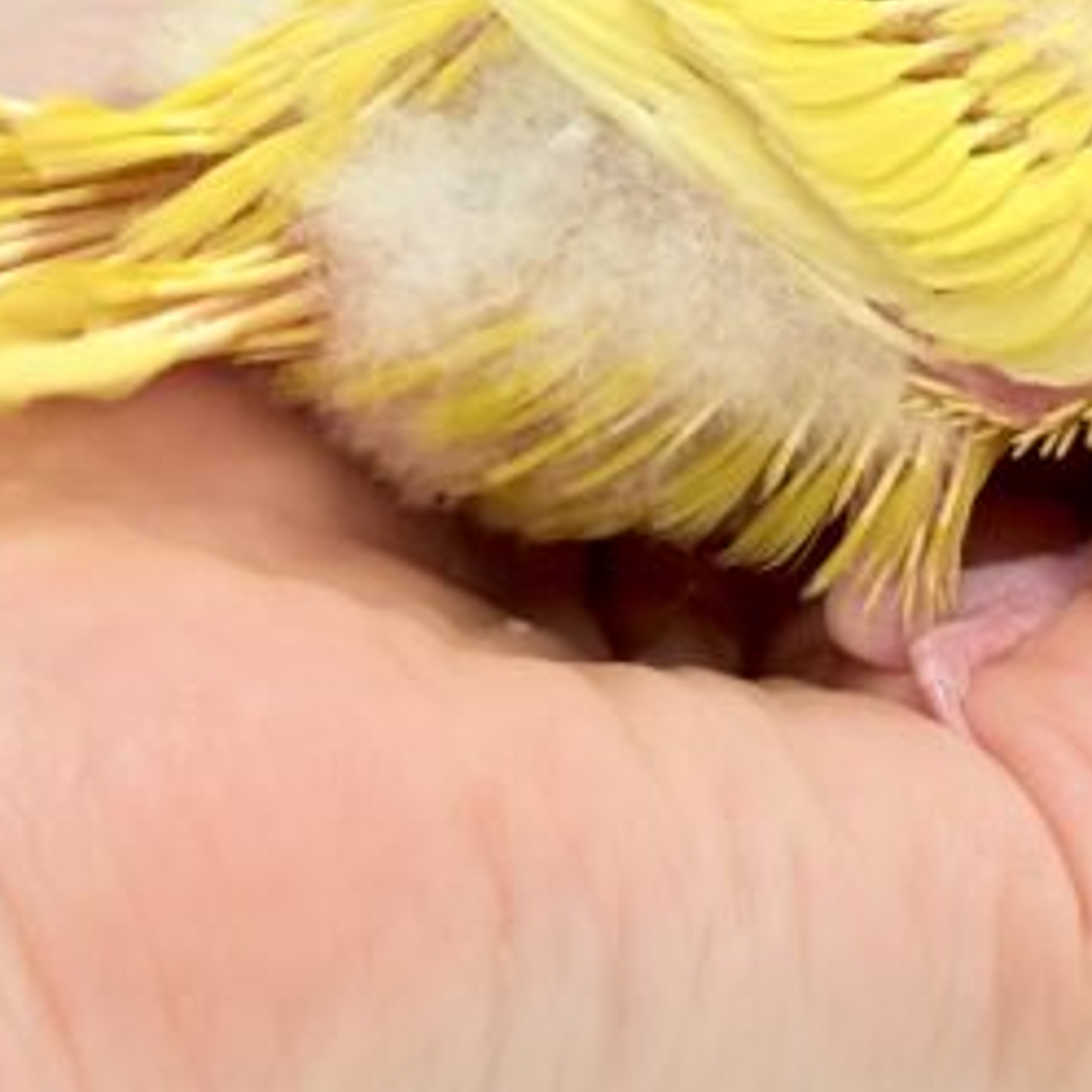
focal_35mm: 118
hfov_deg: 14.7
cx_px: 864
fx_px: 4211
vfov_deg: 14.6
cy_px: 118
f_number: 1.6
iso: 80
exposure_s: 1/100
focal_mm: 5.96
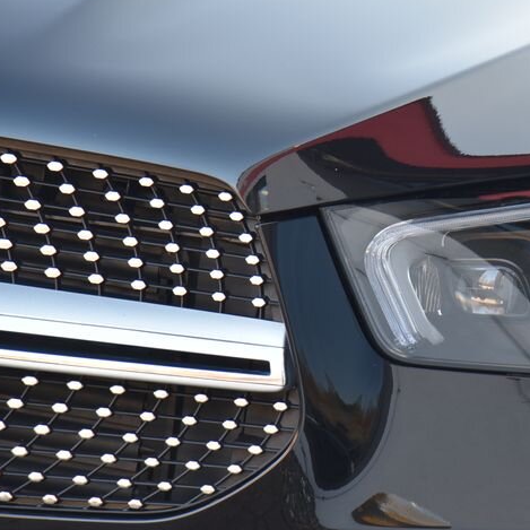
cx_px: 570
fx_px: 3863
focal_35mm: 223
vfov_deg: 7.8
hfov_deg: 7.8
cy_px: 247
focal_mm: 120
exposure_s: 1/80
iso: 500
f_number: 5
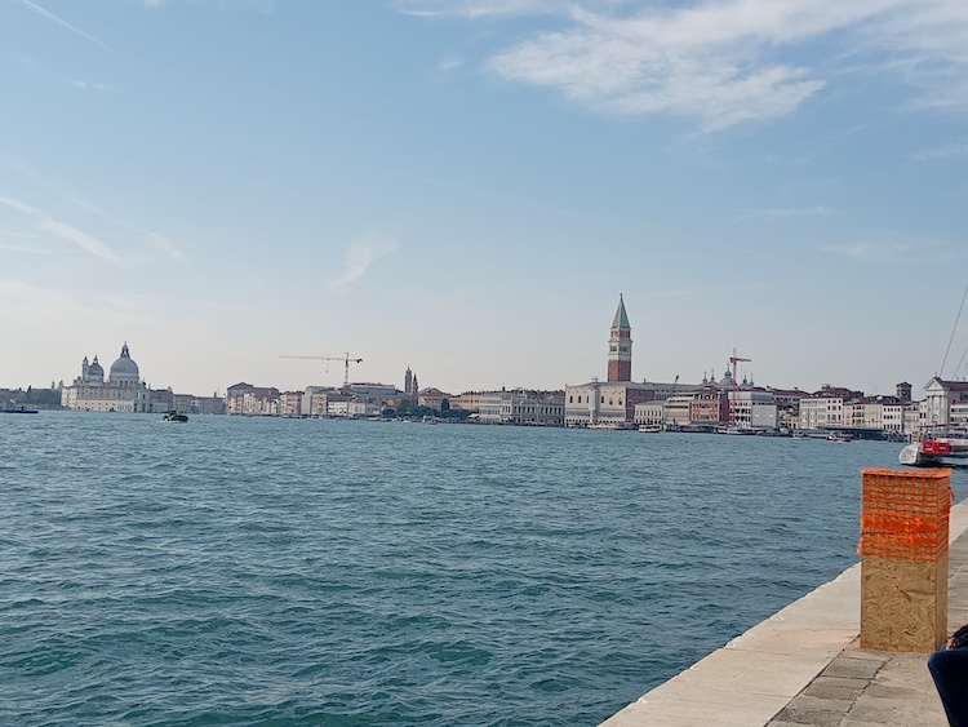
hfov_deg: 67.3
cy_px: 364
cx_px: 484
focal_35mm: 26
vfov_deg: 53.1
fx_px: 727
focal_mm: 3.88
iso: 100
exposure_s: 1/500
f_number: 1.8
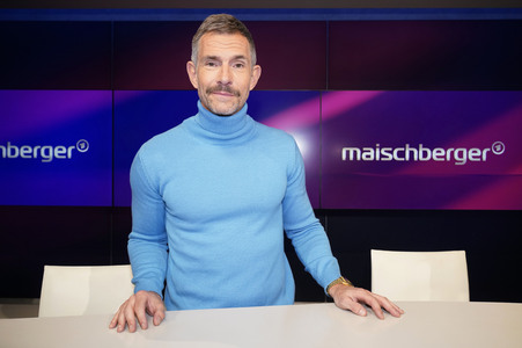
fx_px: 406
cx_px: 261
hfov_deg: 65.5
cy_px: 174
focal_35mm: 28
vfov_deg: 46.3
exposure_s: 1/125
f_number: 5.6
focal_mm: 28
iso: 2000
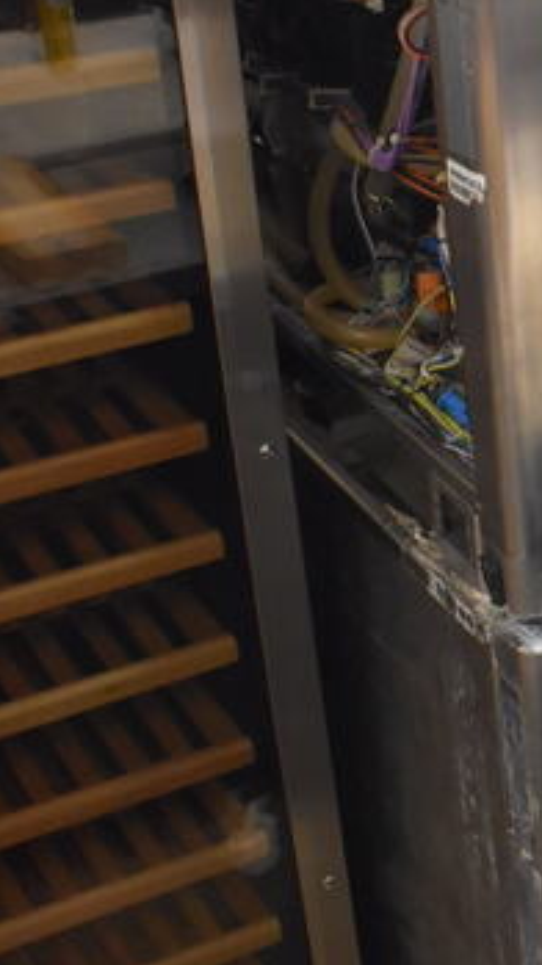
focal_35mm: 74
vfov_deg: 28.6
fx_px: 1893
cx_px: 838
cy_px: 416
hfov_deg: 15.0
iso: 2200
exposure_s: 1/125
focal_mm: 18
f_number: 3.5
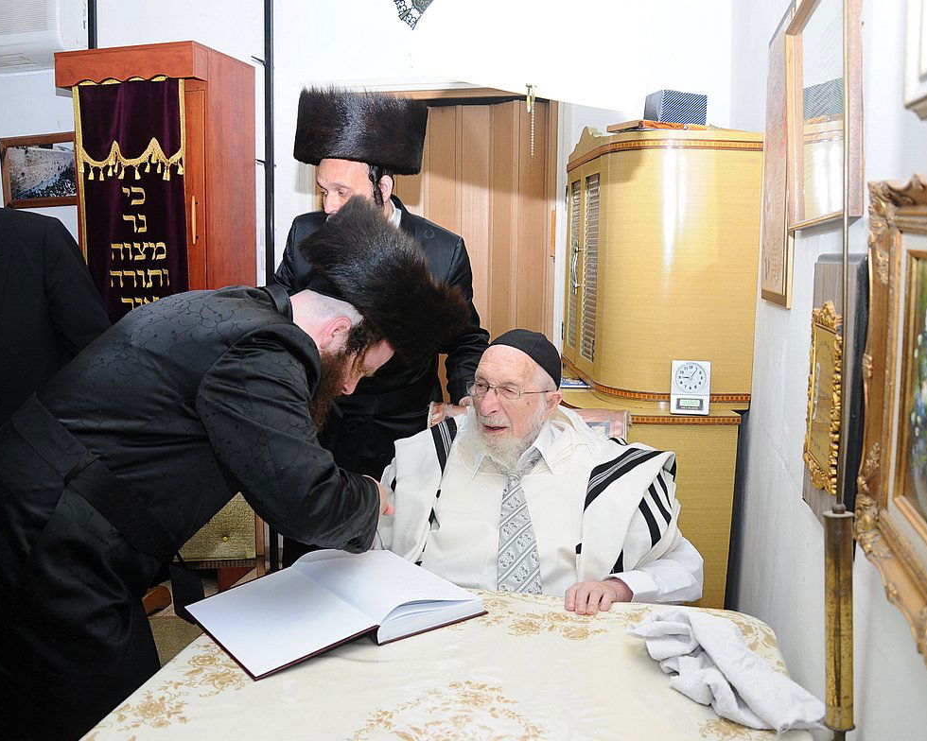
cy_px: 369
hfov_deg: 57.1
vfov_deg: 47.1
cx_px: 419
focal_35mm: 31
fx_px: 851
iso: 250
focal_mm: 18
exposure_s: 1/100
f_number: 4.5
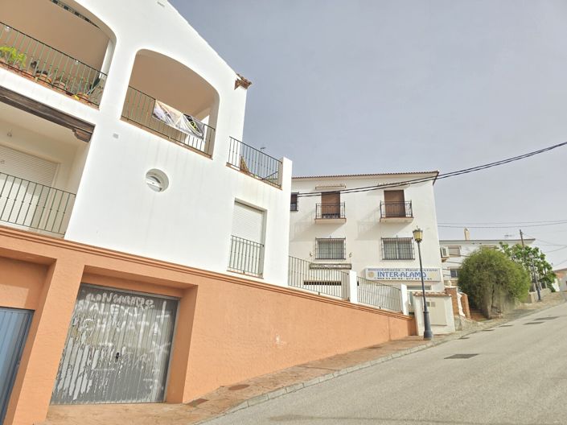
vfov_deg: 58.8
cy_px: 212
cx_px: 284
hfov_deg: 74.0
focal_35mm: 23
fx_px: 377
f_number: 1.7
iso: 12
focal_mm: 6.3
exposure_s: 1/560
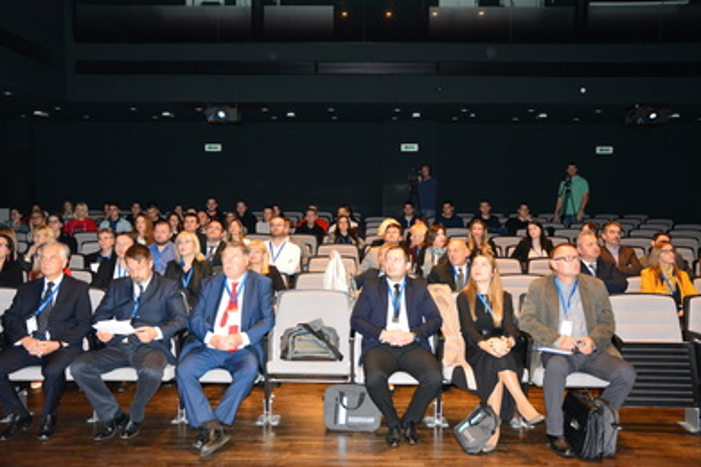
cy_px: 234
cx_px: 350
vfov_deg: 36.9
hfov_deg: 53.1
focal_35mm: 36
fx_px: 701
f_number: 3.8
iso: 1600
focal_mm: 24
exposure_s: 1/80
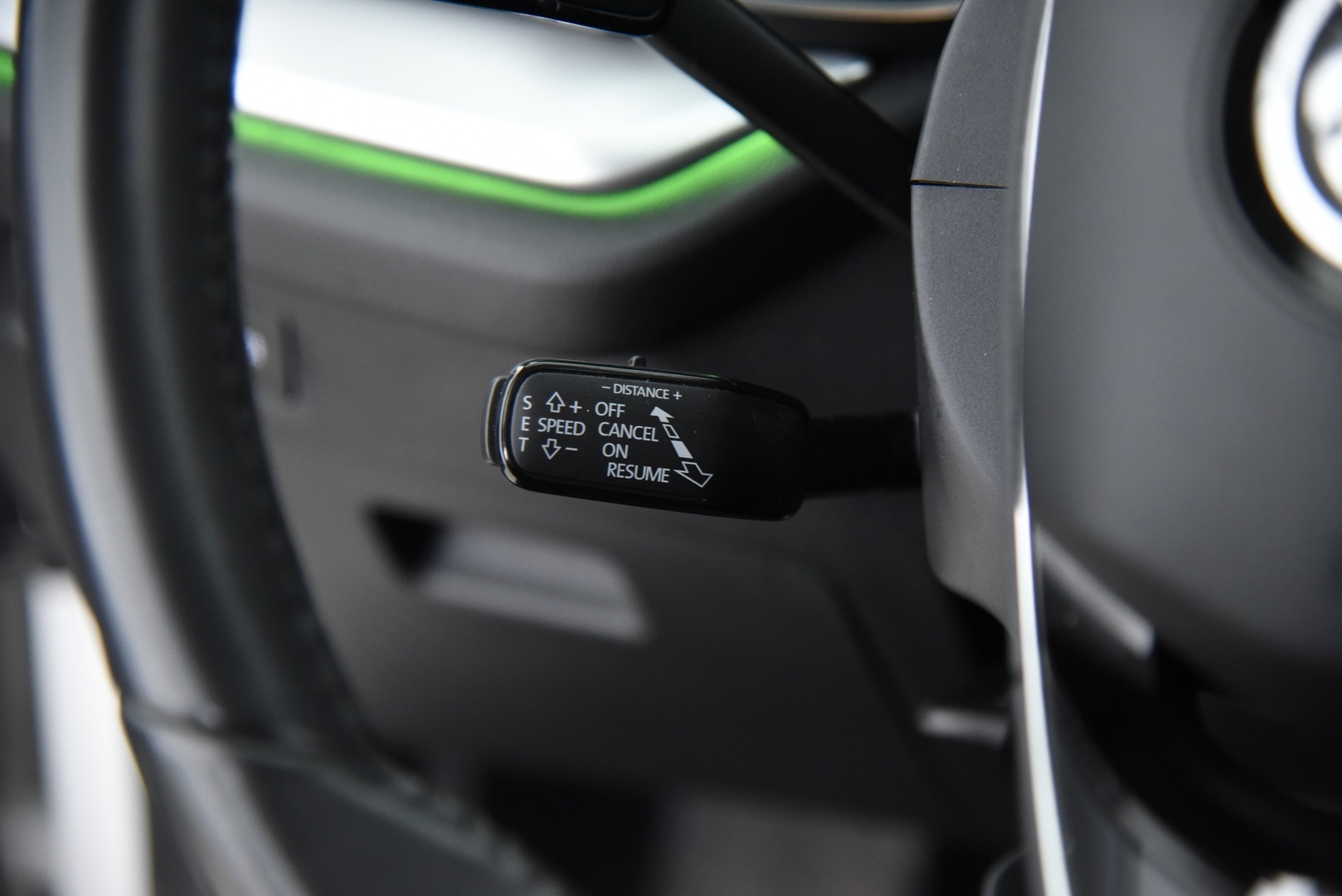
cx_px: 671
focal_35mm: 82
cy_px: 448
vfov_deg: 16.7
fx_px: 3058
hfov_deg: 24.8
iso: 4000
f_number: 4
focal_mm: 82
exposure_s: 1/20
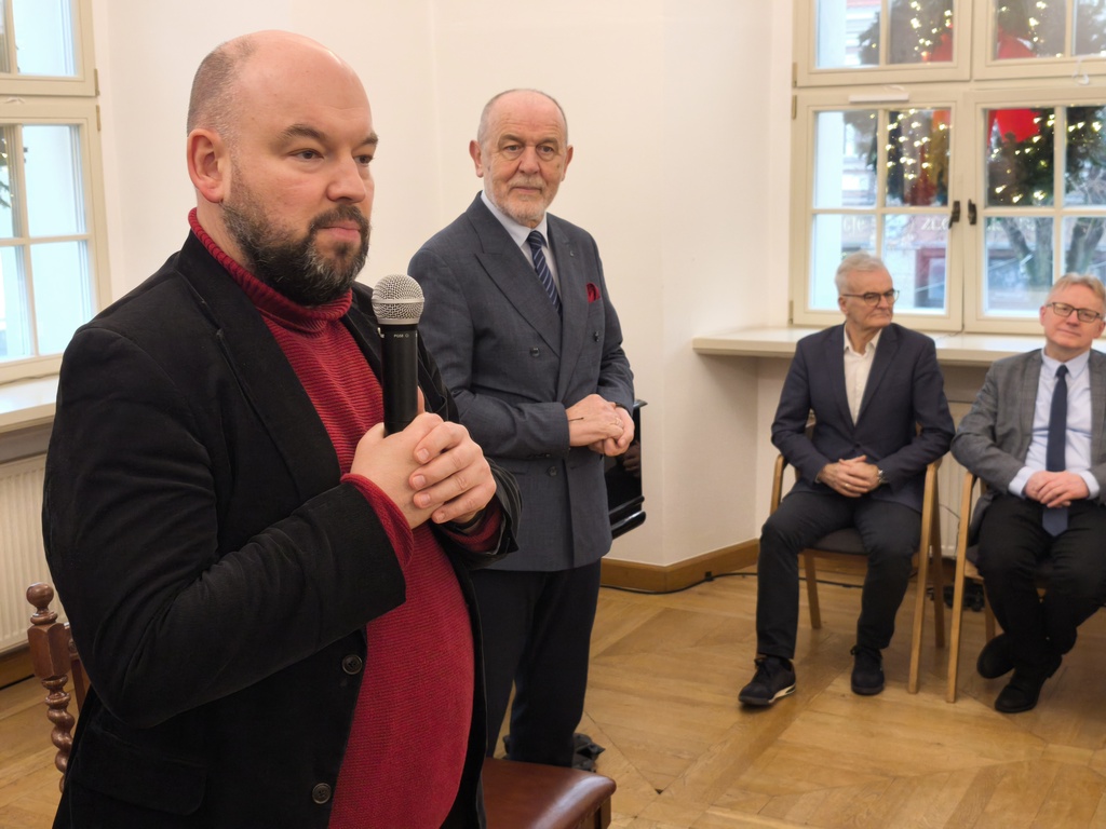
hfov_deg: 41.2
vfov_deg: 31.5
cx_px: 553
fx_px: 1470
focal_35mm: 46
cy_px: 414
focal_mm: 6.57
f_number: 1.6
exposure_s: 1/50
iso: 250
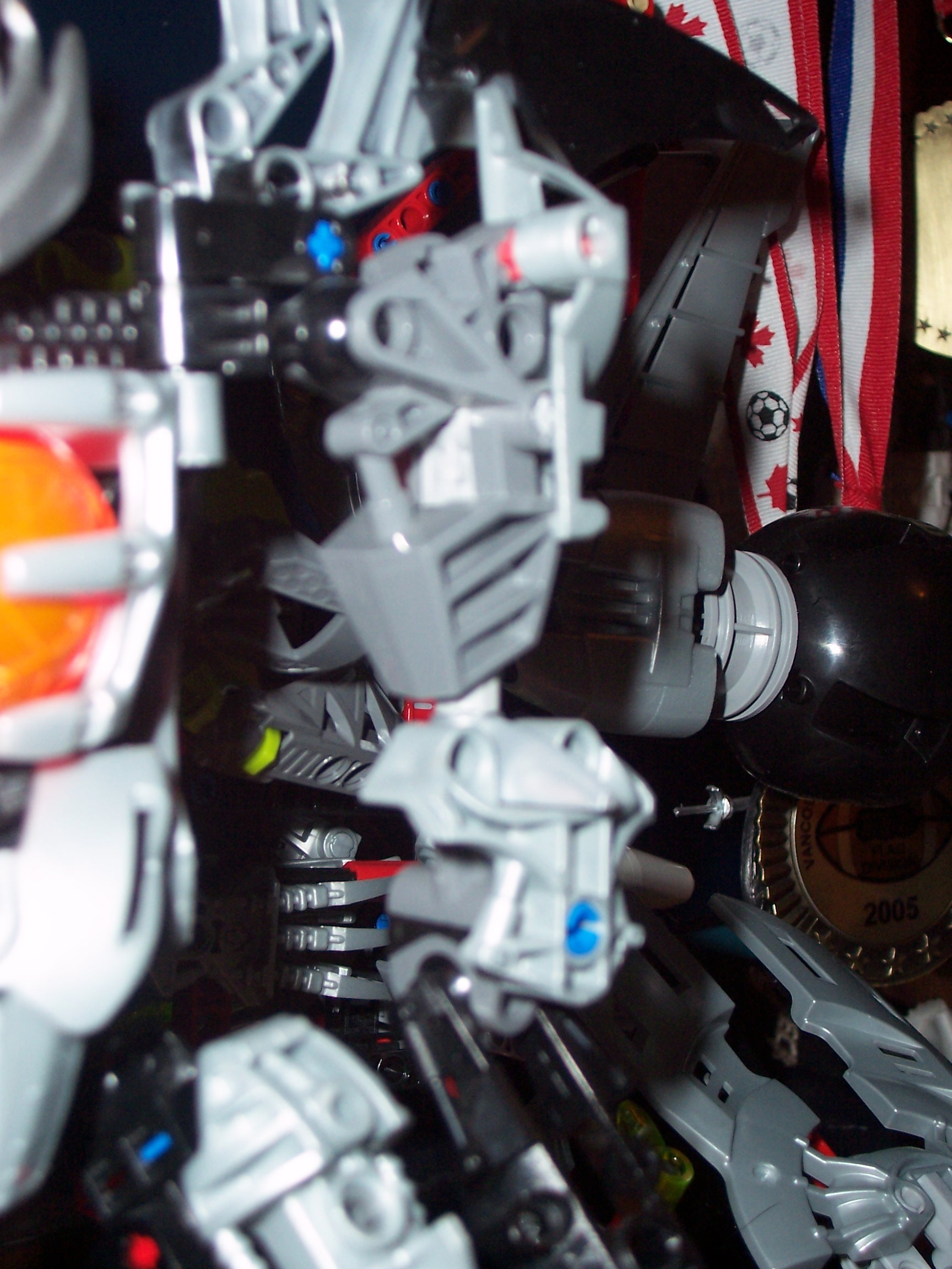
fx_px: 1943
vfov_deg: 36.2
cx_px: 476
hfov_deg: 27.5
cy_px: 634
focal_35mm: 53
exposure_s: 1/60
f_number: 3.4
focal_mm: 8.6
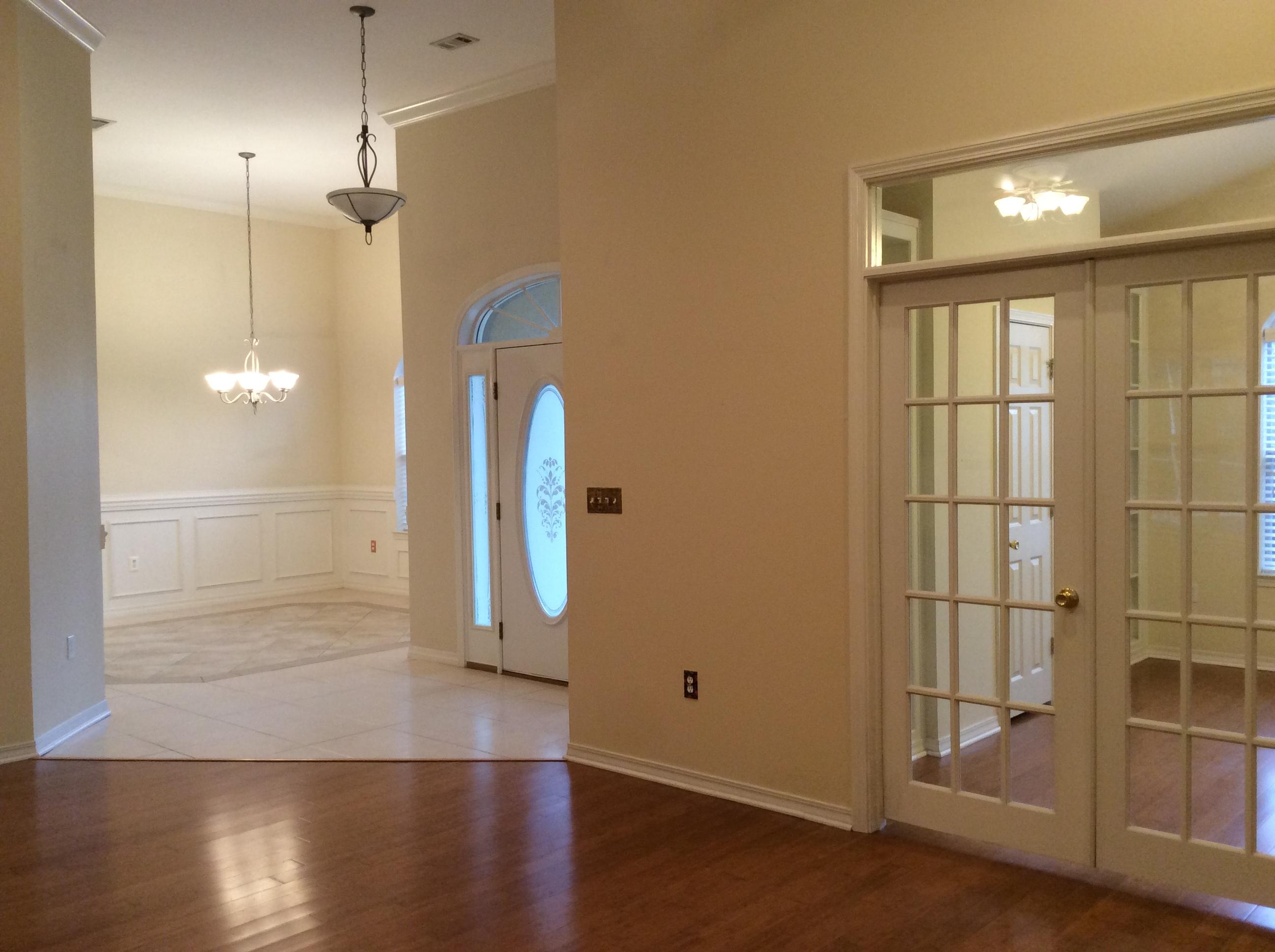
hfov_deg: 56.9
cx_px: 638
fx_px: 1177
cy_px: 476
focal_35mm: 32
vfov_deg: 44.1
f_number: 2.4
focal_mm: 3.3
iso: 80
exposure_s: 1/24
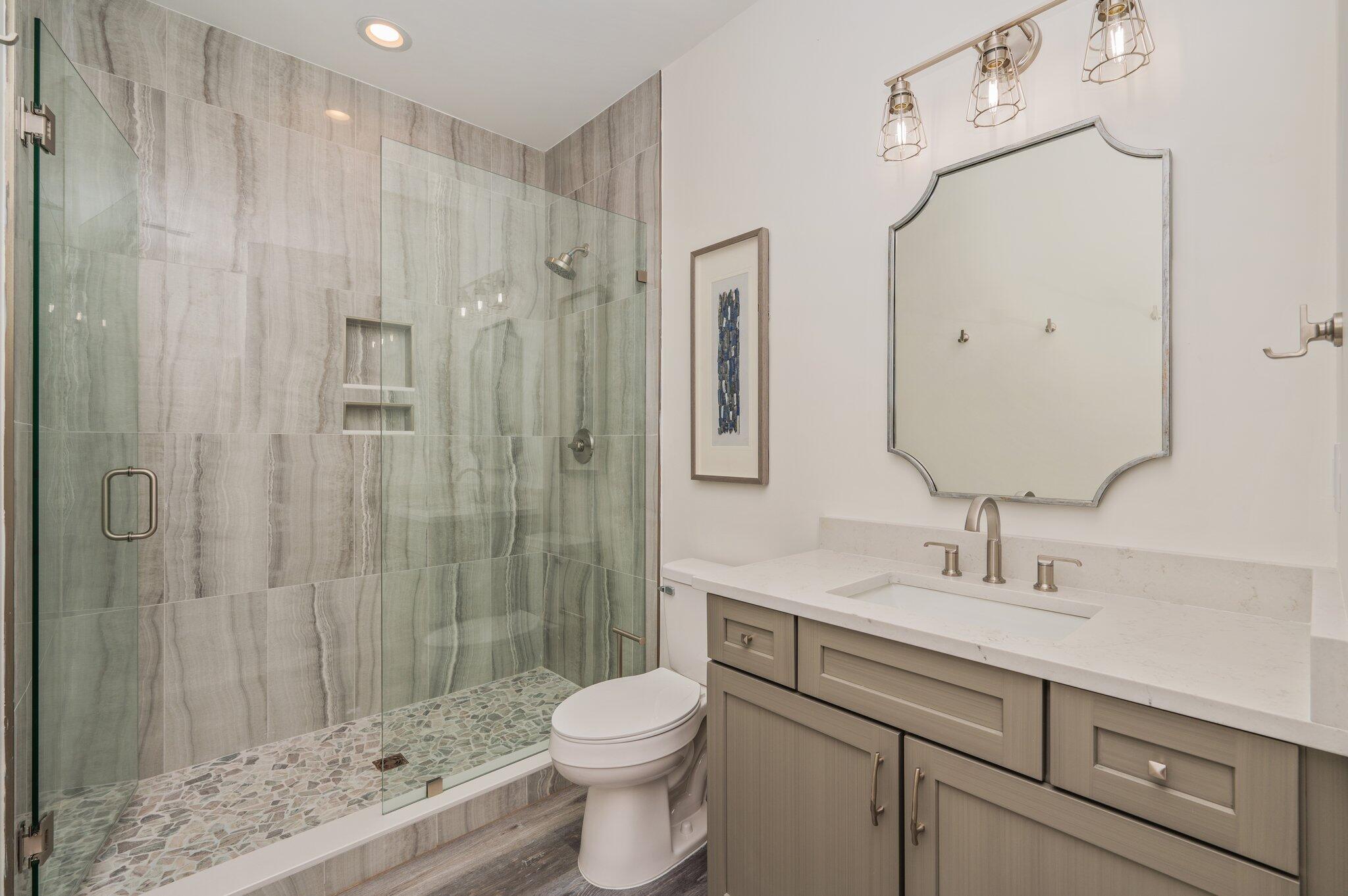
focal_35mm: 16
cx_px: 674
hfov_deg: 98.6
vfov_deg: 75.4
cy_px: 448
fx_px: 580
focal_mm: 15.5
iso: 100
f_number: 9
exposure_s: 1/50
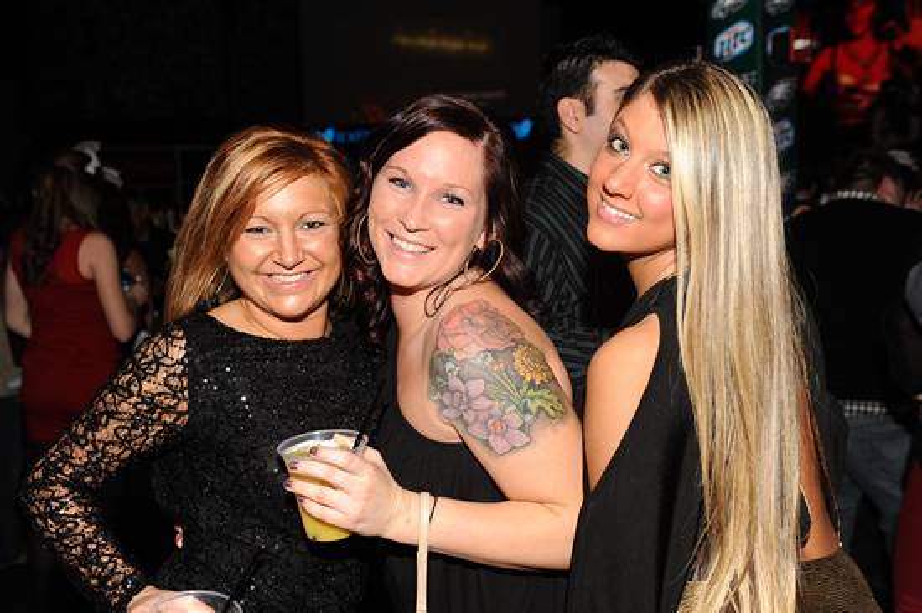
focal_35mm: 38
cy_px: 306
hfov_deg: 50.7
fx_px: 973
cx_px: 461
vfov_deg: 35.0
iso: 800
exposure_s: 1/250
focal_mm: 38
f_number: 5.6
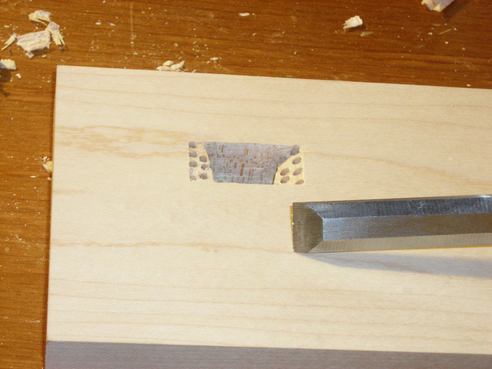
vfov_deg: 12.8
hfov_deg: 17.0
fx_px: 1649
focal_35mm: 116
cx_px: 246
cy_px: 184
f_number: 5.3
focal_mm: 19.2
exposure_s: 1/5.1
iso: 200
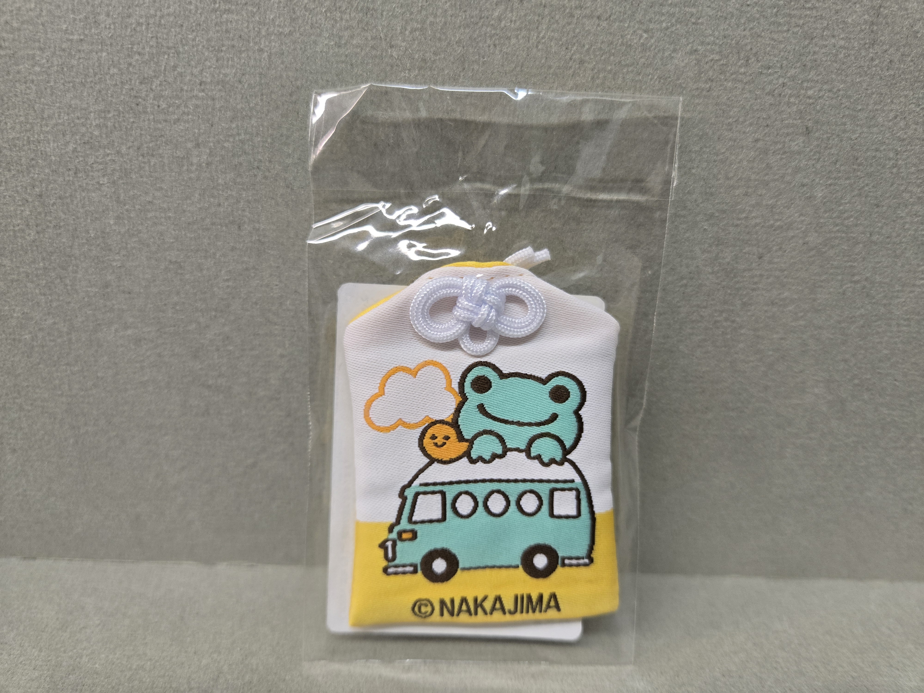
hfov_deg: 73.9
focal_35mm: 23
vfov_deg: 58.9
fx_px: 614
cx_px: 462
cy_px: 346
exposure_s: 1/100
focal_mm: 5.4
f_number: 1.8
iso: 250
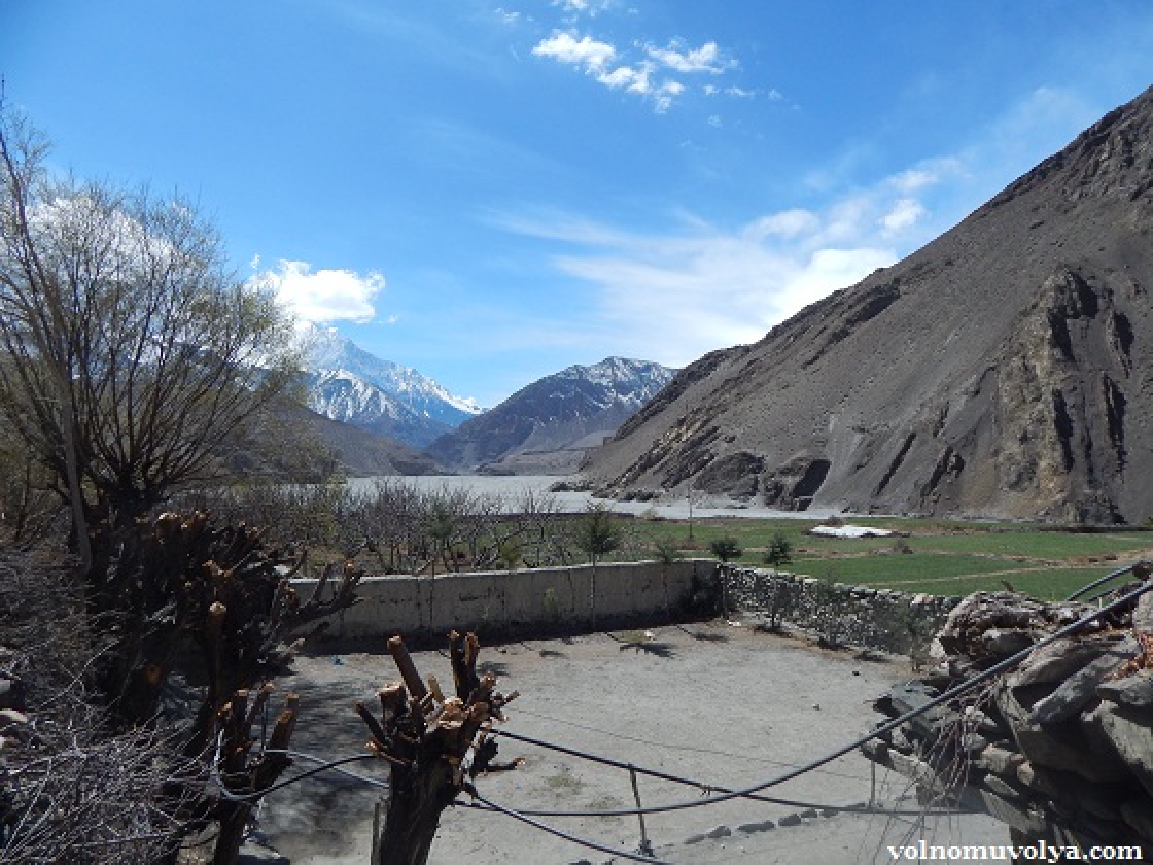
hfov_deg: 73.9
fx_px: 766
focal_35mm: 23
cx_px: 576
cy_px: 432
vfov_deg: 58.9
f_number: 6
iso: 125
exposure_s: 1/640
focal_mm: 4
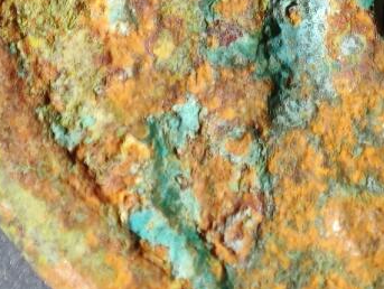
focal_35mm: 540
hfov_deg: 3.7
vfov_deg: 2.8
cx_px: 461
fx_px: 5997
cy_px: -193
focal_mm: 9
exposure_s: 1/100
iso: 200
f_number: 2
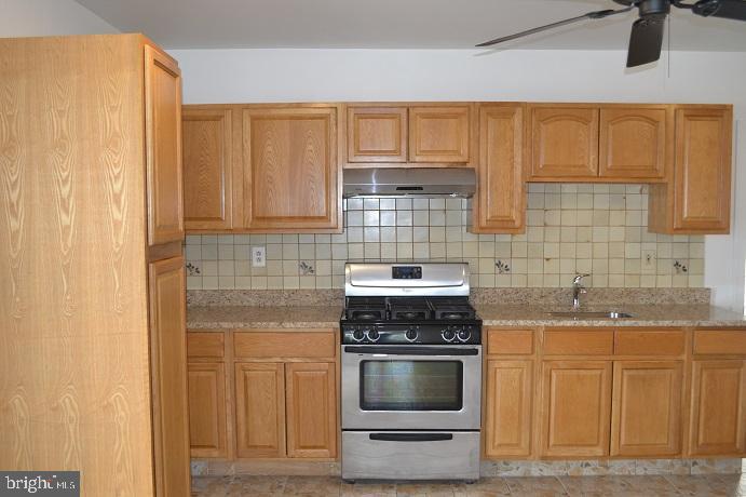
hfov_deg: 57.2
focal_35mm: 33
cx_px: 373
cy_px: 248
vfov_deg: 39.9
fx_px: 683
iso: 400
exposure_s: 1/20
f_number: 3.8
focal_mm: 22
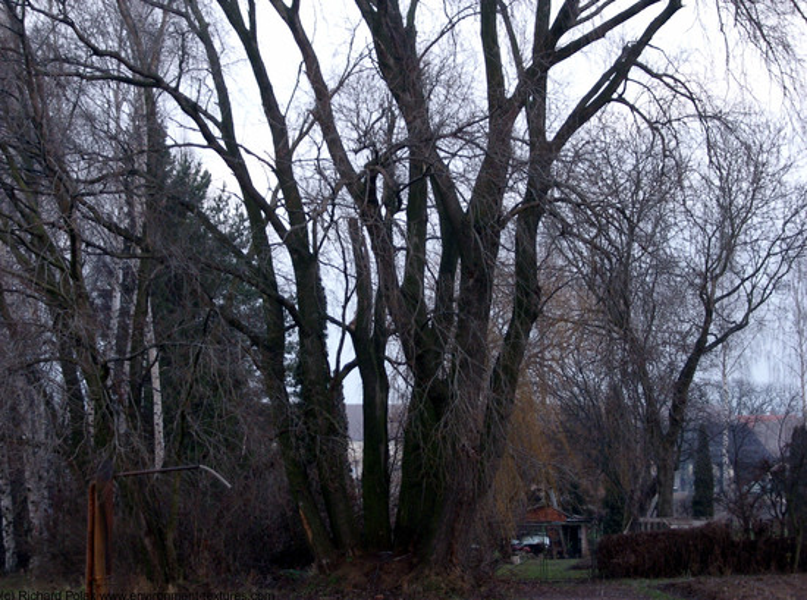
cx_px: 404
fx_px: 2603
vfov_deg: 13.2
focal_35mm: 112
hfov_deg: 17.6
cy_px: 300
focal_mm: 22.8
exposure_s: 1/125
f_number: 4.8
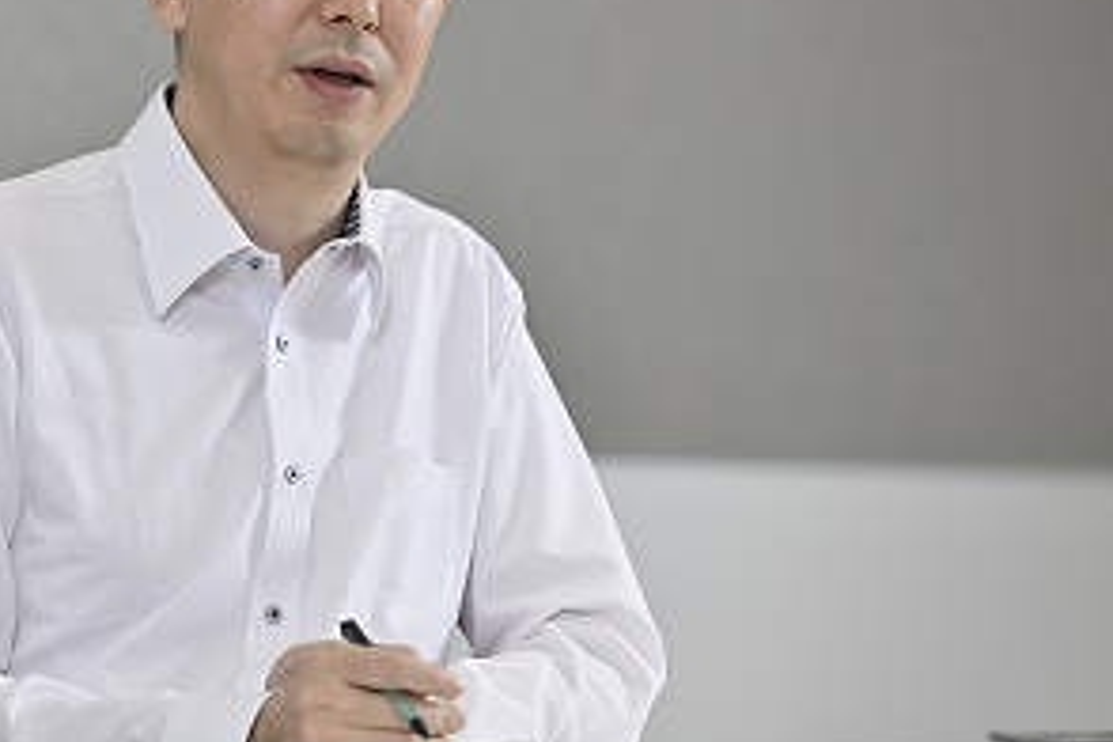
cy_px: 271
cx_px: 326
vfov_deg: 5.1
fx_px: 8409
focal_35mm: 272
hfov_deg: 7.6
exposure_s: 1/160
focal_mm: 160
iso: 100
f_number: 3.2
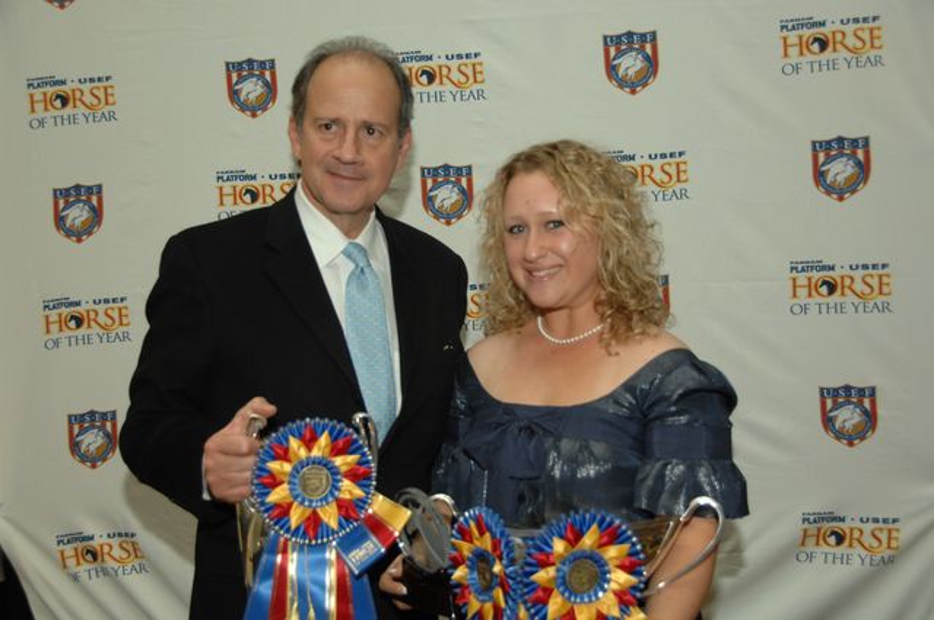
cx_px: 467
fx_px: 1321
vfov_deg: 26.4
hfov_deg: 38.9
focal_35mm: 51
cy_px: 310
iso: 400
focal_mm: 34
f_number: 4.2
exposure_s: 1/125
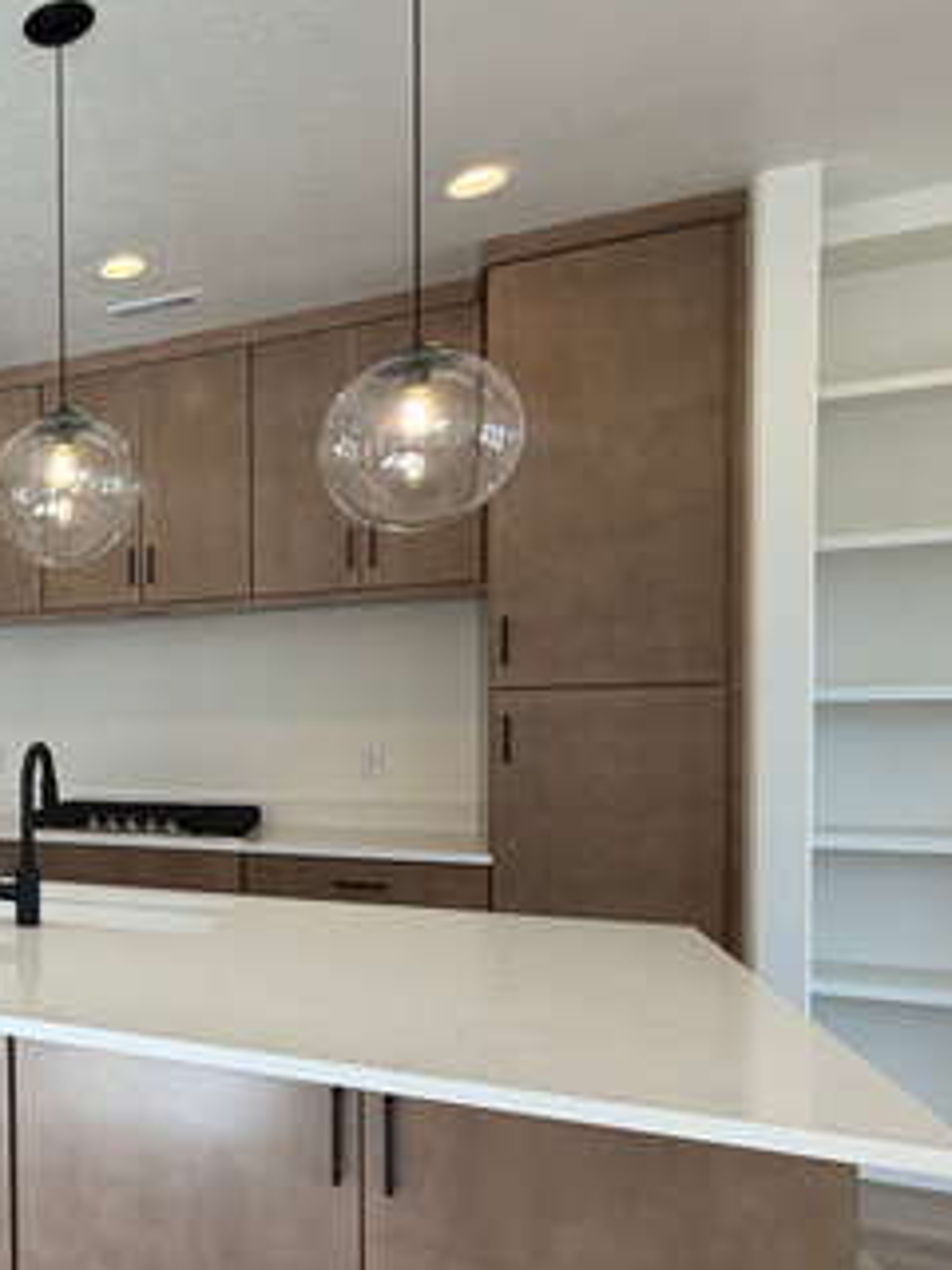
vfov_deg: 63.0
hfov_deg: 37.0
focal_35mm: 28
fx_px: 1027
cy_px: 742
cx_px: -210
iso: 64
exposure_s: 1/123
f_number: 2.2
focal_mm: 2.22
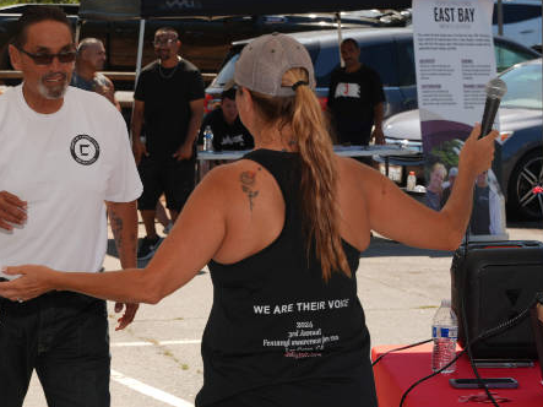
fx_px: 1977
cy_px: 288
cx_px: -12
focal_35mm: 126
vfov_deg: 11.7
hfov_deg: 15.3
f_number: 5
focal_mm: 48.4
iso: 50
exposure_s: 1/250
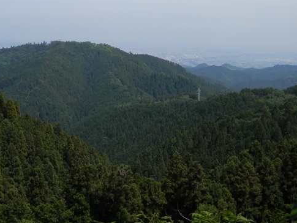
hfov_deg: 31.3
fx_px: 524
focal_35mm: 61
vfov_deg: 24.0
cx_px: 89
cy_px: 94
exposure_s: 1/125
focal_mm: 6.6
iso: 80
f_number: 10.1
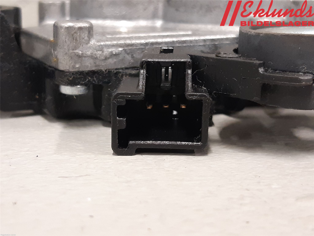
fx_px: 236
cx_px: 157
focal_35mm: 26
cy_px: 118
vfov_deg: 53.1
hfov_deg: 67.3
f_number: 1.7
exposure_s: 1/33
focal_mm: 3.93
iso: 200
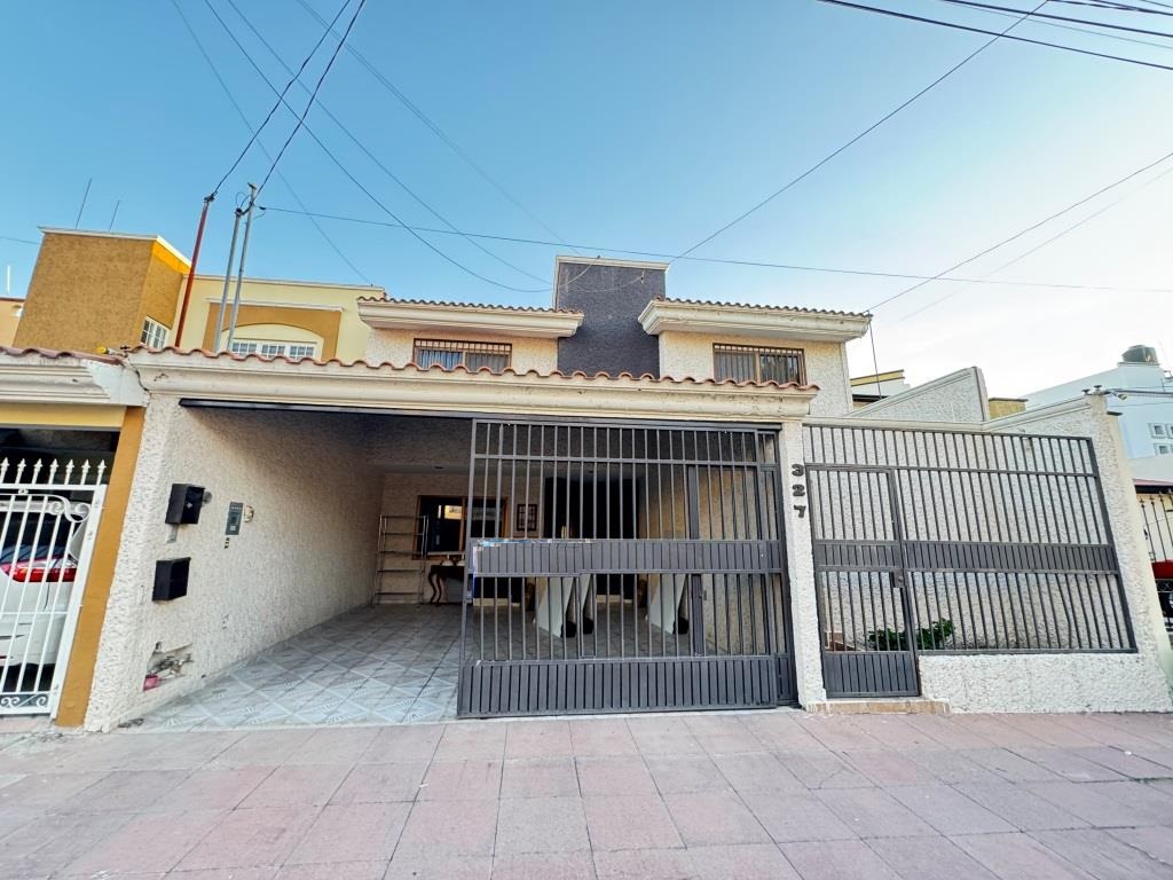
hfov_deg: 102.1
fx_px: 474
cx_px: 586
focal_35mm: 14
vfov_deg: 85.7
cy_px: 440
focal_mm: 2.22
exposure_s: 1/99
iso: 250
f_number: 2.2
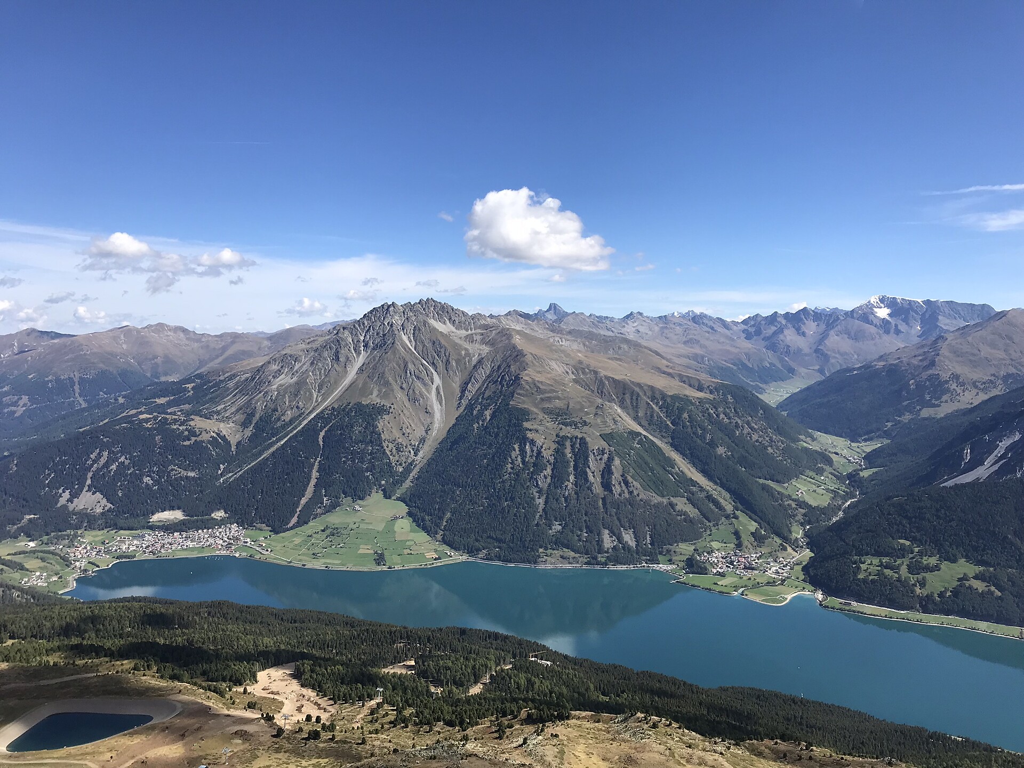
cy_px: 384
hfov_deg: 63.4
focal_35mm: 28
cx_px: 512
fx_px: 828
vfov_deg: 49.7
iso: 20
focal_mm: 3.99
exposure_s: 1/2457
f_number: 1.8
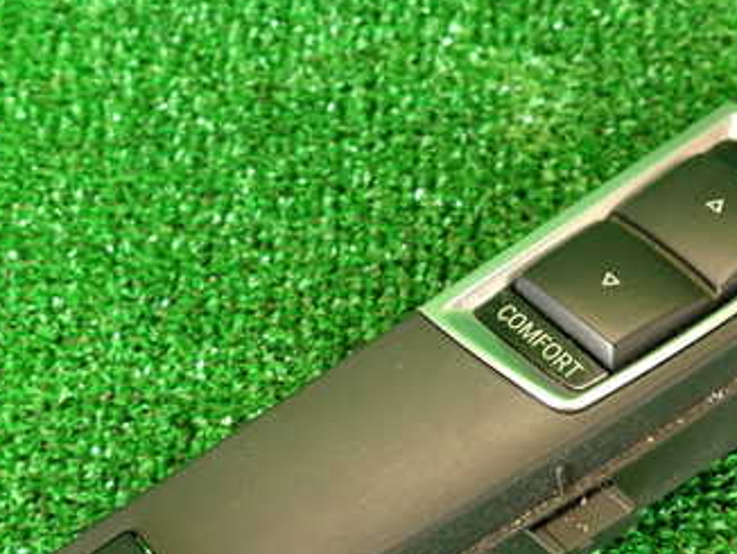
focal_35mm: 46
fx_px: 980
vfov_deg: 30.8
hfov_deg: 41.1
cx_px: 430
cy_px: 443
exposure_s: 1/30
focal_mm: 4.5
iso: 200
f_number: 2
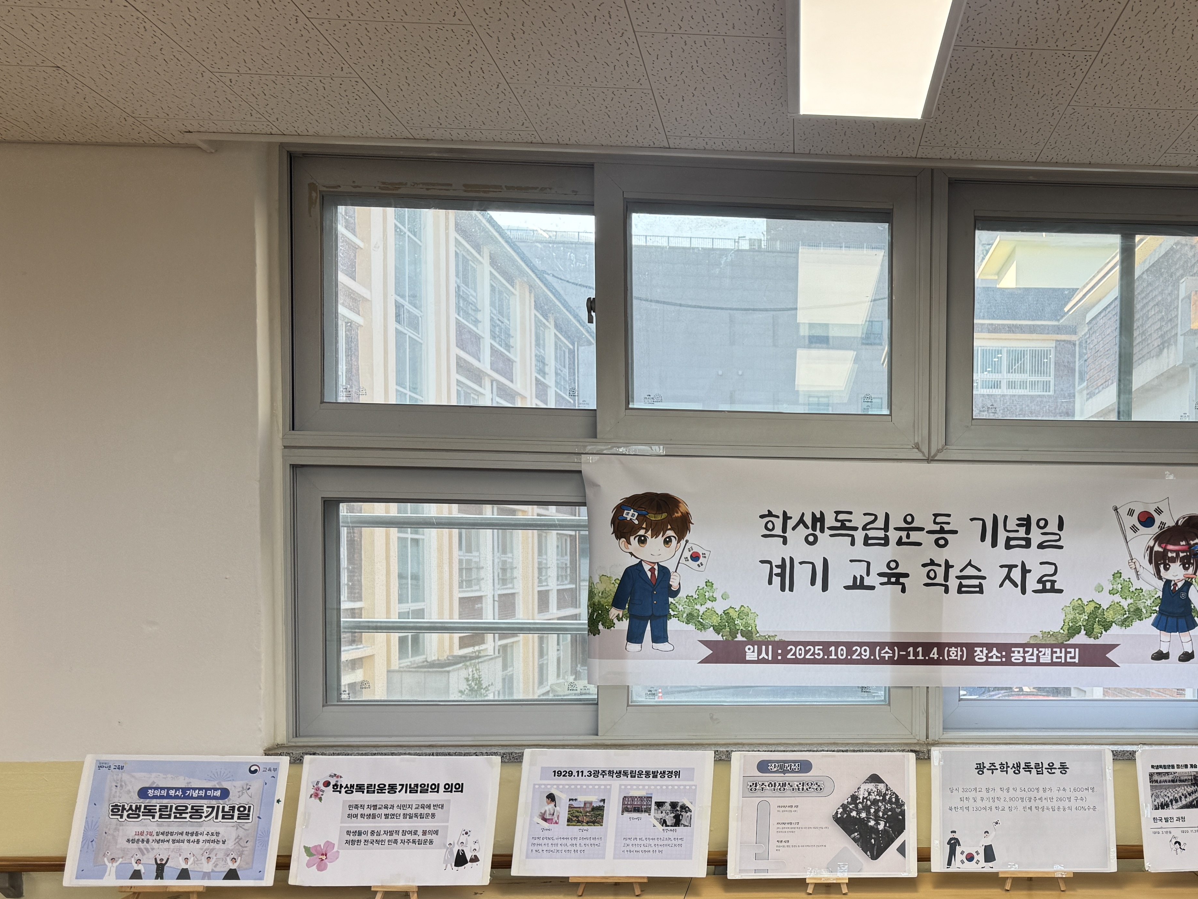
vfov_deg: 38.2
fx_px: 1281
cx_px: 905
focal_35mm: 37
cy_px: 610
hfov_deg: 48.1
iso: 64
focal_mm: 6.76
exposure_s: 1/213
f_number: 1.78
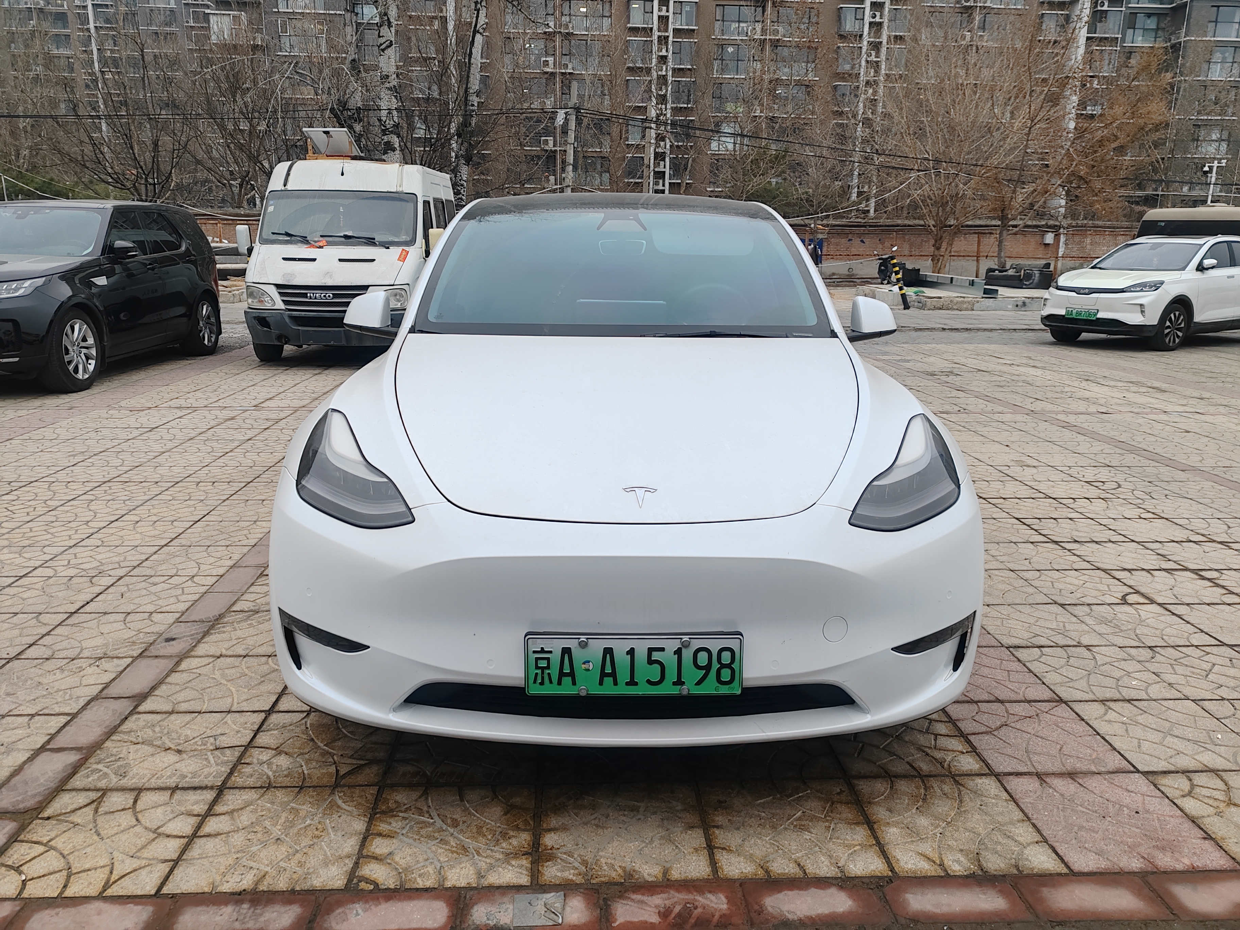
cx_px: 620
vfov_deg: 51.4
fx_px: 967
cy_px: 465
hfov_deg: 65.3
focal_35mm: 27
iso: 160
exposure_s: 1/100
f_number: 1.8
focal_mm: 6.14
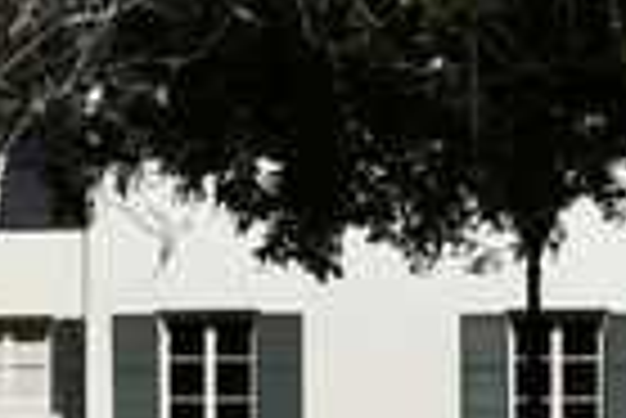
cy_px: 593
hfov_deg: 7.0
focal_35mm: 294
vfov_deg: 4.7
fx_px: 5118
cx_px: -99
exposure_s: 1/400
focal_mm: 32
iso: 100
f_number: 10
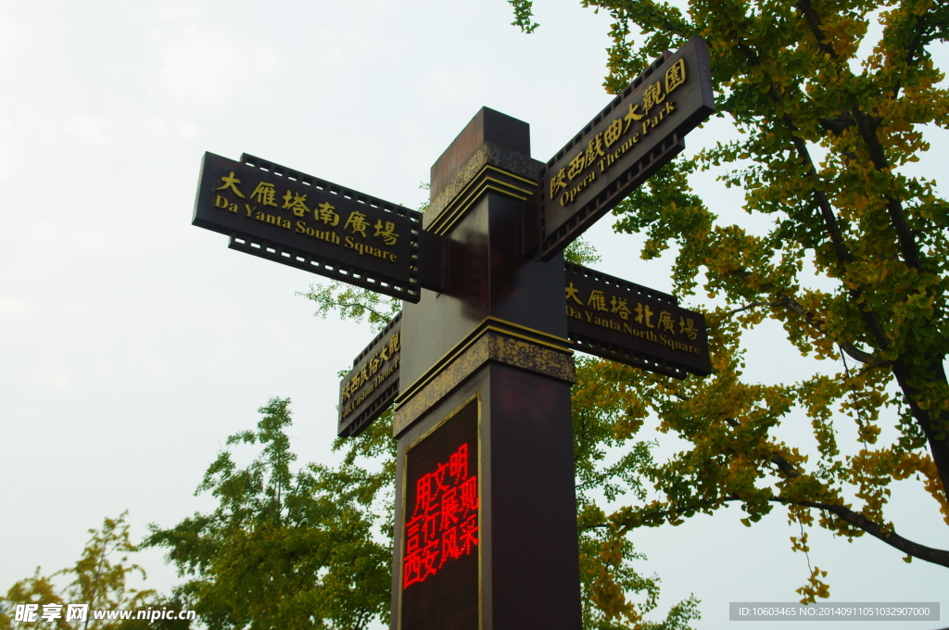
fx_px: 1106
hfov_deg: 46.5
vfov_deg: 31.8
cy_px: 315
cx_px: 474
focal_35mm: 42
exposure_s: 1/20
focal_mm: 28.13
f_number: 8
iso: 200
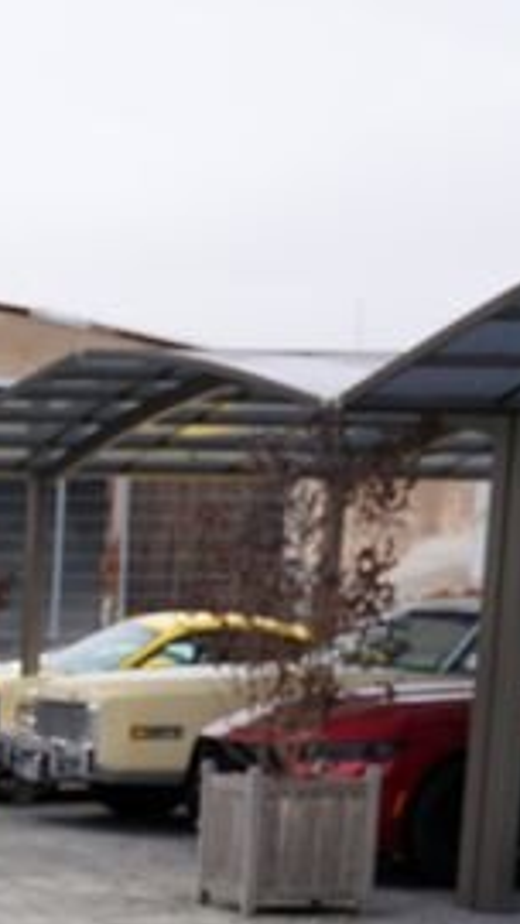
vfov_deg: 17.2
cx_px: -866
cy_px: 1109
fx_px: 2915
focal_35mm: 119
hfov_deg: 8.9
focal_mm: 30
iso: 100
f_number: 4.5
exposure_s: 1/80
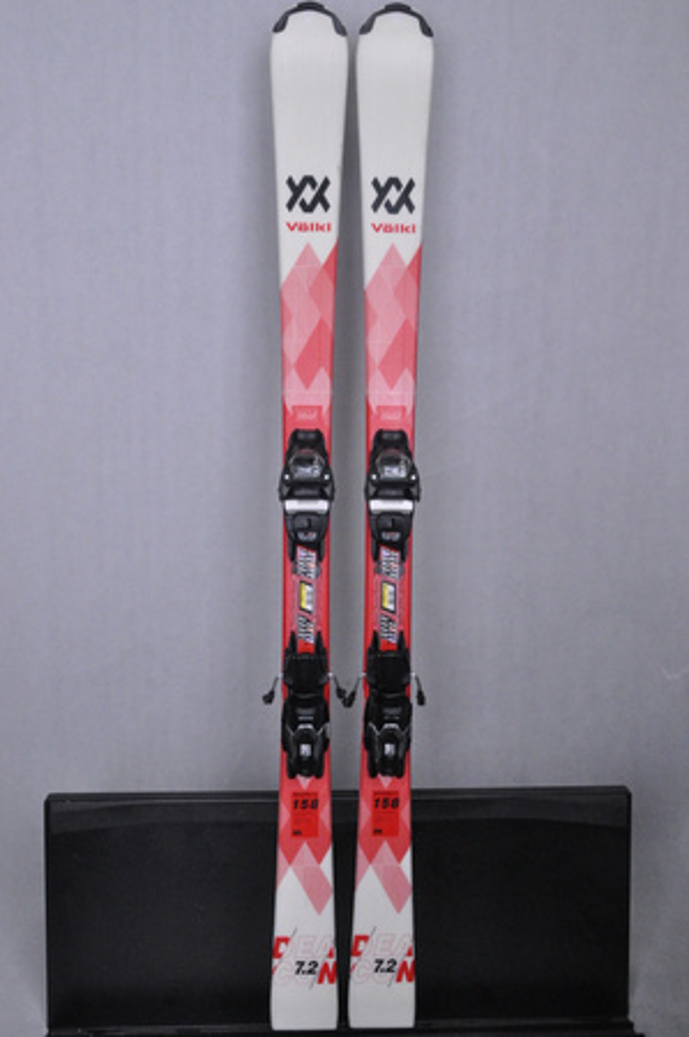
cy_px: 518
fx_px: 1036
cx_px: 344
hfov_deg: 36.8
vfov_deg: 53.2
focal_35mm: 36
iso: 3200
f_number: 9.5
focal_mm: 24
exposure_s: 1/125
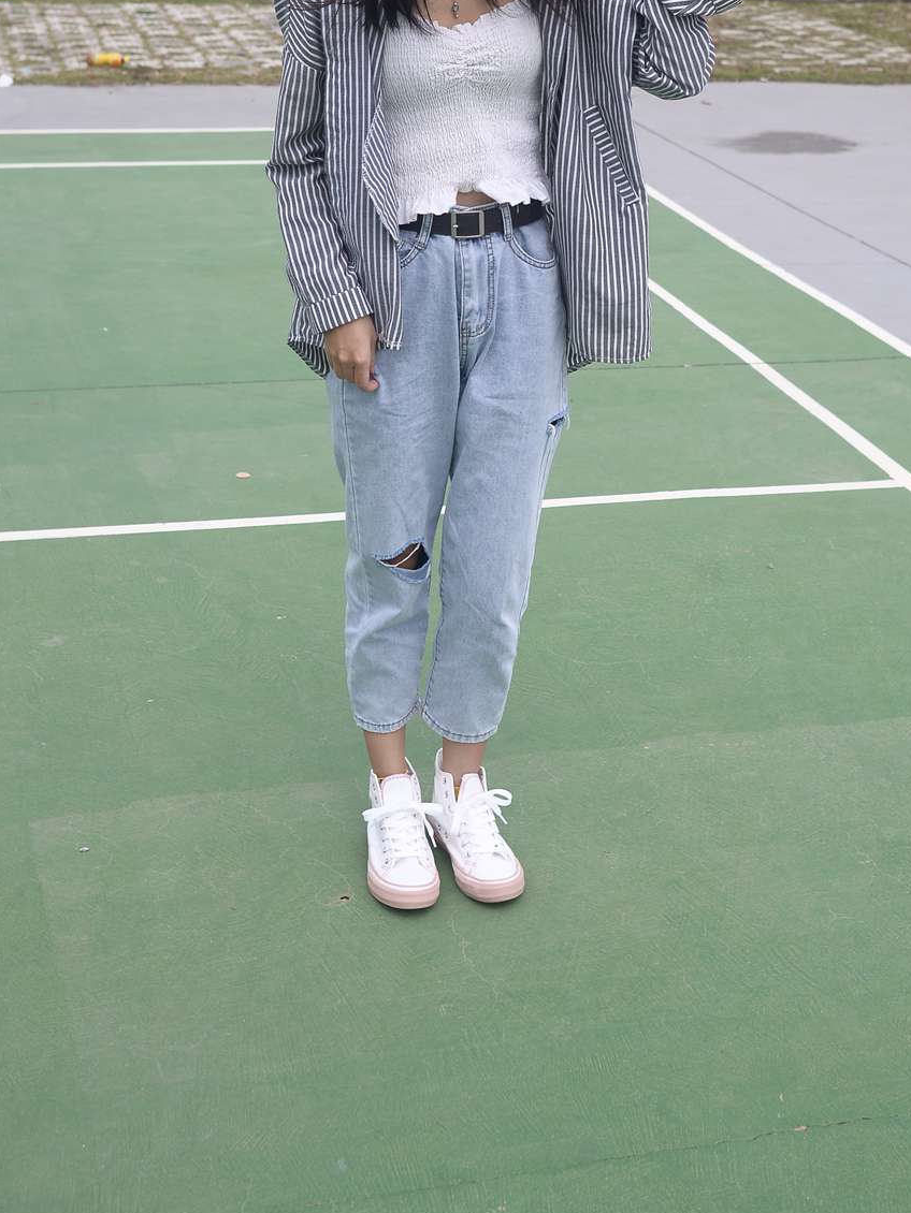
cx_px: 522
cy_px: 265
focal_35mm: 58
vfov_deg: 32.4
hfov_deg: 25.2
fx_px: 2034
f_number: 5.6
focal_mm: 35
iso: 100
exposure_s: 1/640
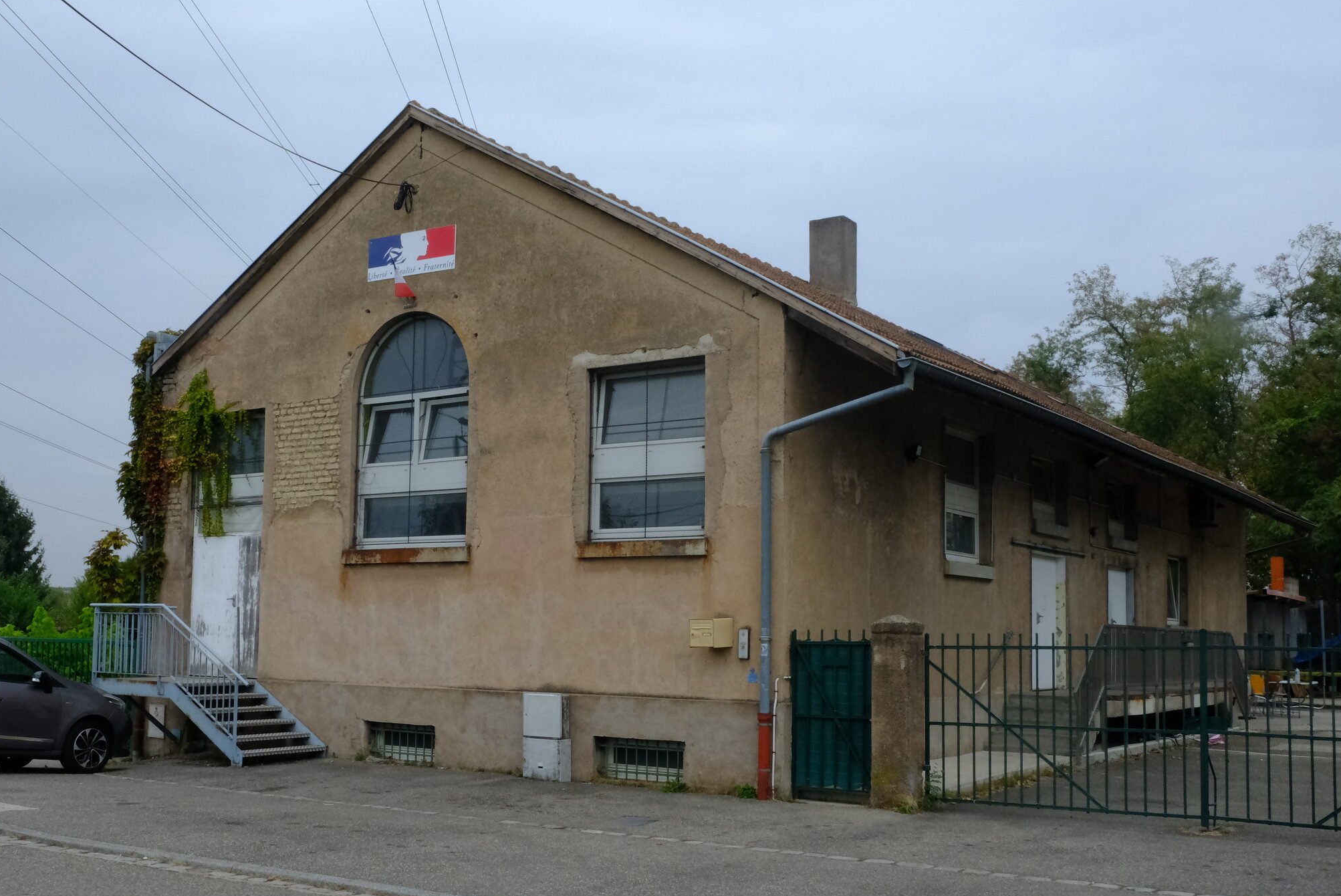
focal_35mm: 37
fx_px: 1379
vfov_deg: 35.9
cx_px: 510
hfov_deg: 51.4
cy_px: 525
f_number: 20
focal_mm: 19.6
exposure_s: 1/125
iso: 2000
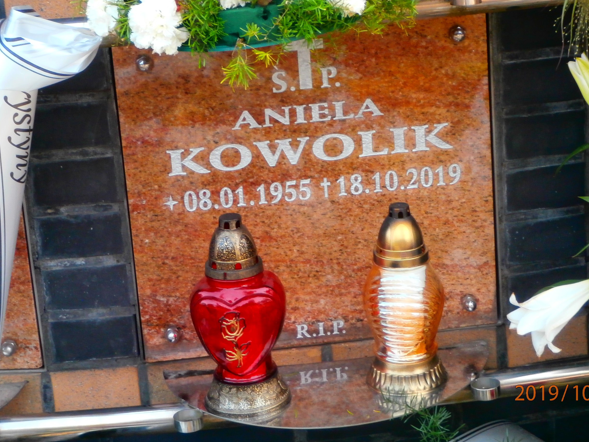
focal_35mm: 105
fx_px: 1787
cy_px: 180
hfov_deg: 18.7
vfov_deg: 14.1
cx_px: 308
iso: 200
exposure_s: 1/80
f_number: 5
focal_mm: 15.16
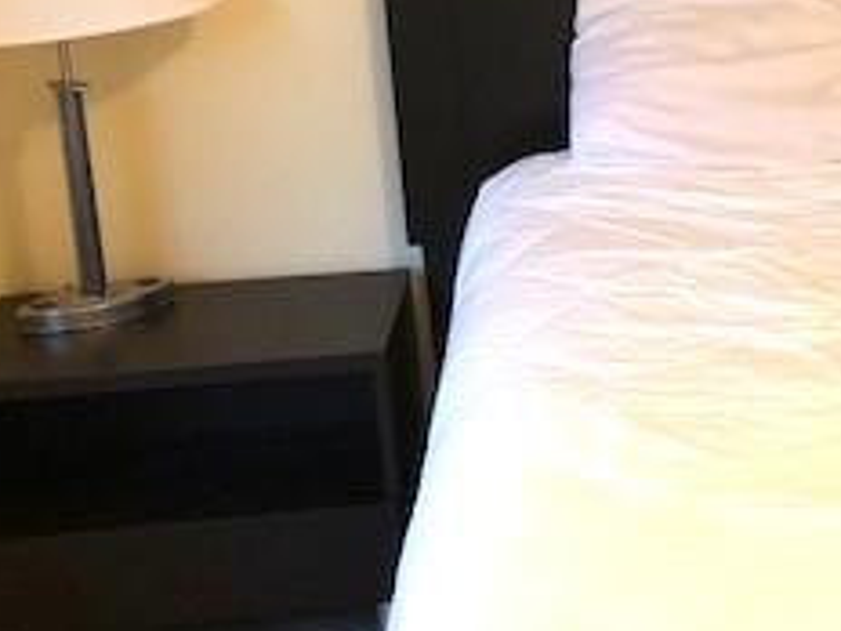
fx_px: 1944
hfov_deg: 21.9
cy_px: 189
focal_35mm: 80
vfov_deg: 18.4
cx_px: 1102
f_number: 1.8
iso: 64
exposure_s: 1/15
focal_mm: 3.99
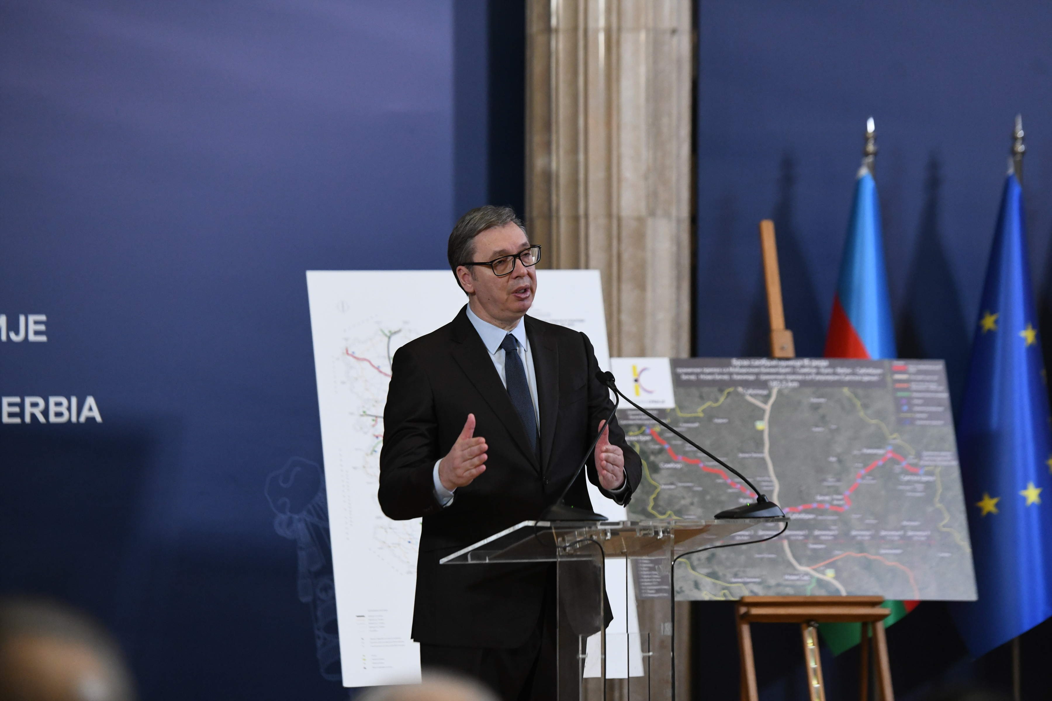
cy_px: 350
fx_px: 4529
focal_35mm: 155
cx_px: 526
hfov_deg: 13.2
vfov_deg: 8.9
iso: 4000
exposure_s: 1/200
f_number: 4
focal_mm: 155
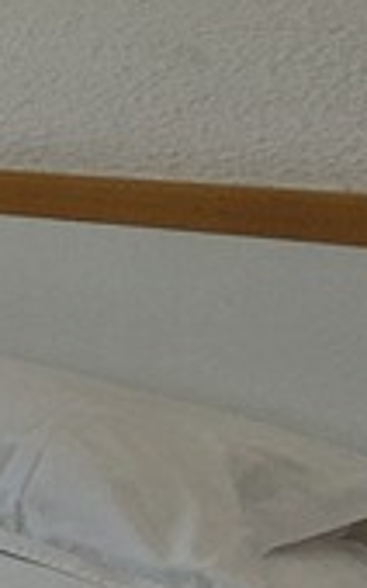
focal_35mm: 81
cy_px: 149
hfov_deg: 7.1
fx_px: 1298
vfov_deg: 25.2
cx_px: -1291
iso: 50
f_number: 2.2
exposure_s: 1/234
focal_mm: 2.2
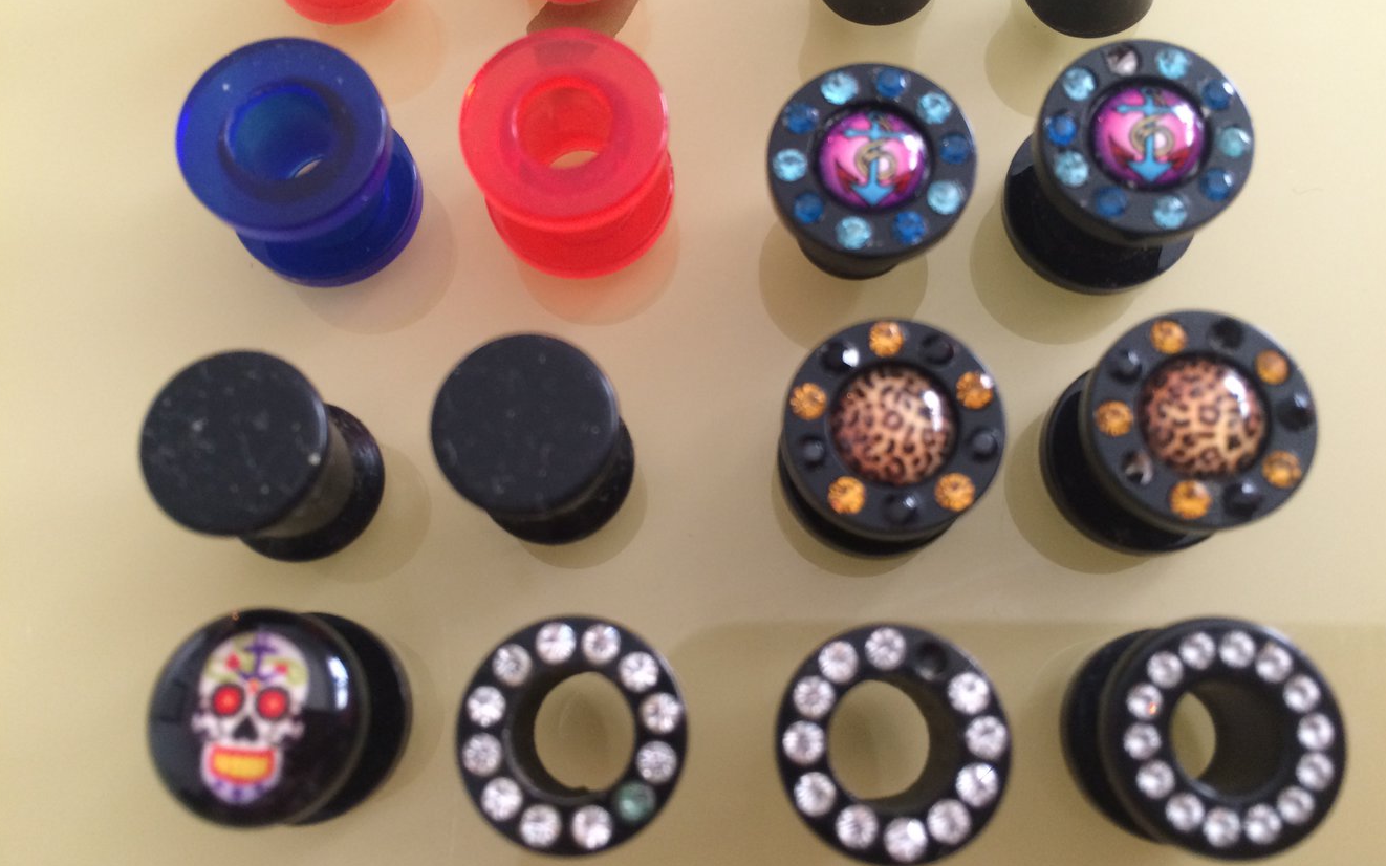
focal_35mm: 31
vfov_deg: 40.6
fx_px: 1171
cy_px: 403
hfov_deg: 61.2
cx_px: 691
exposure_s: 1/30
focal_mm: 4.15
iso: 125
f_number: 2.2
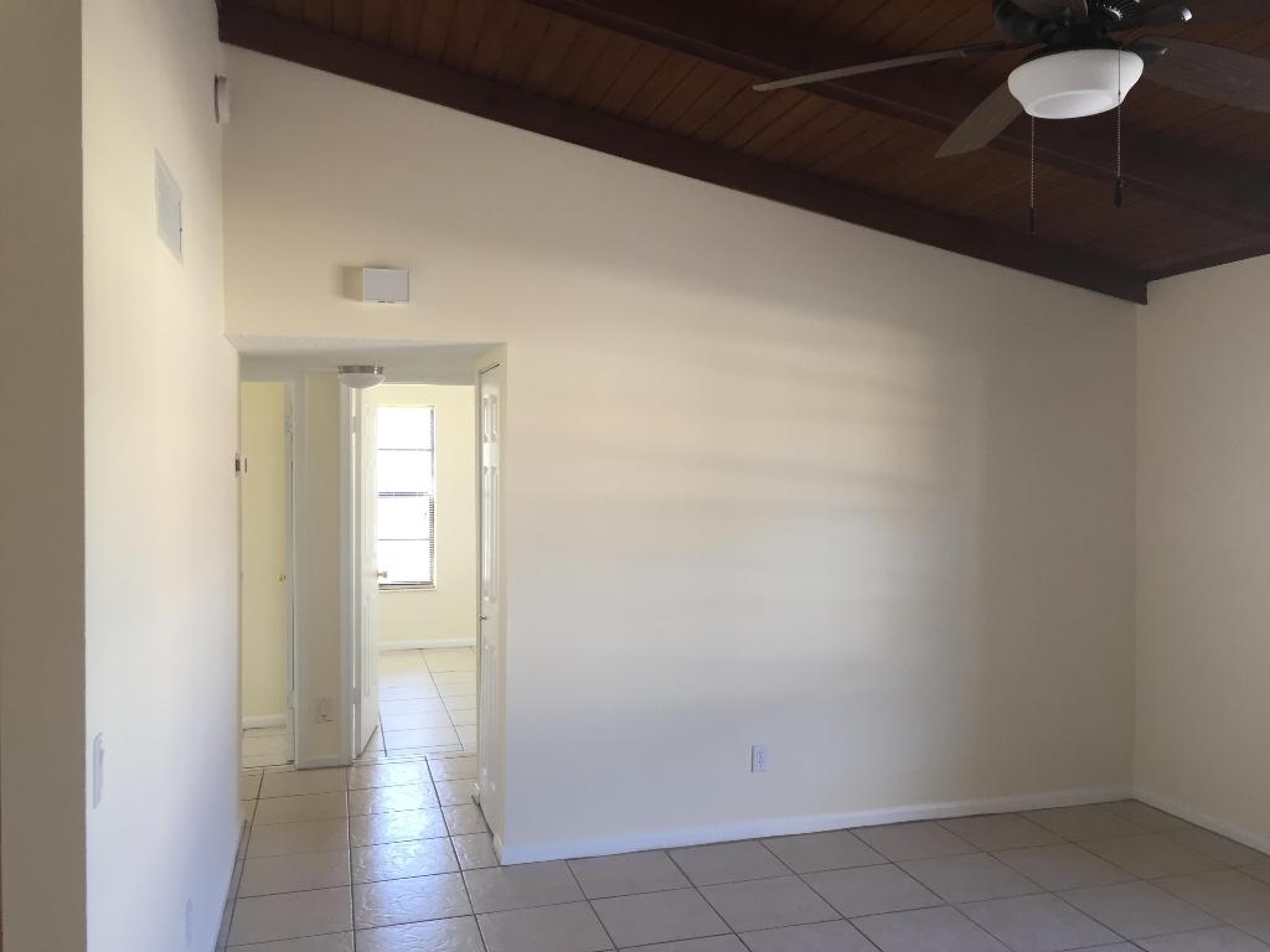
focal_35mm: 29
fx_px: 1064
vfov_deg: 48.2
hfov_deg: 61.7
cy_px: 476
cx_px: 635
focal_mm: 4.15
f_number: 2.2
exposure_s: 1/40
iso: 32
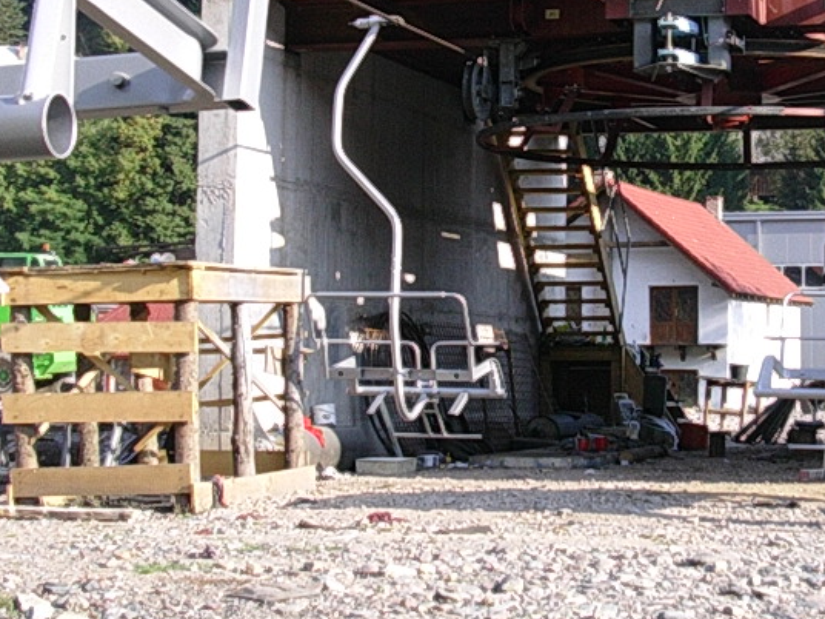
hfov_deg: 22.6
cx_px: 591
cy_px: 143
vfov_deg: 17.1
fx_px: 2050
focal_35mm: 86
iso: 70
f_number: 2.9
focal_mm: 6.7
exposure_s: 1/406
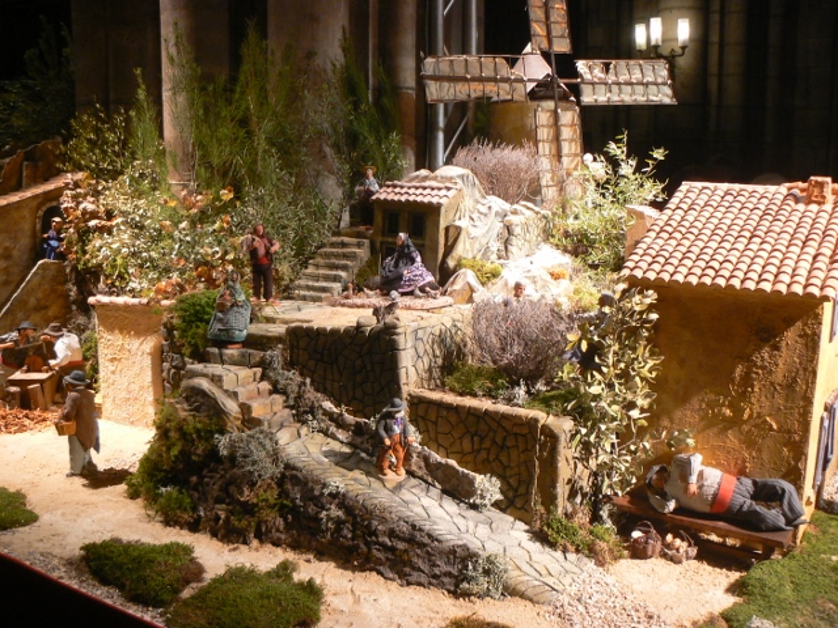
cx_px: 419
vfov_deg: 39.7
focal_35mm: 36
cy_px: 314
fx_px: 872
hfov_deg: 51.4
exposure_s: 1/30
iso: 200
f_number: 2.8
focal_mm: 6
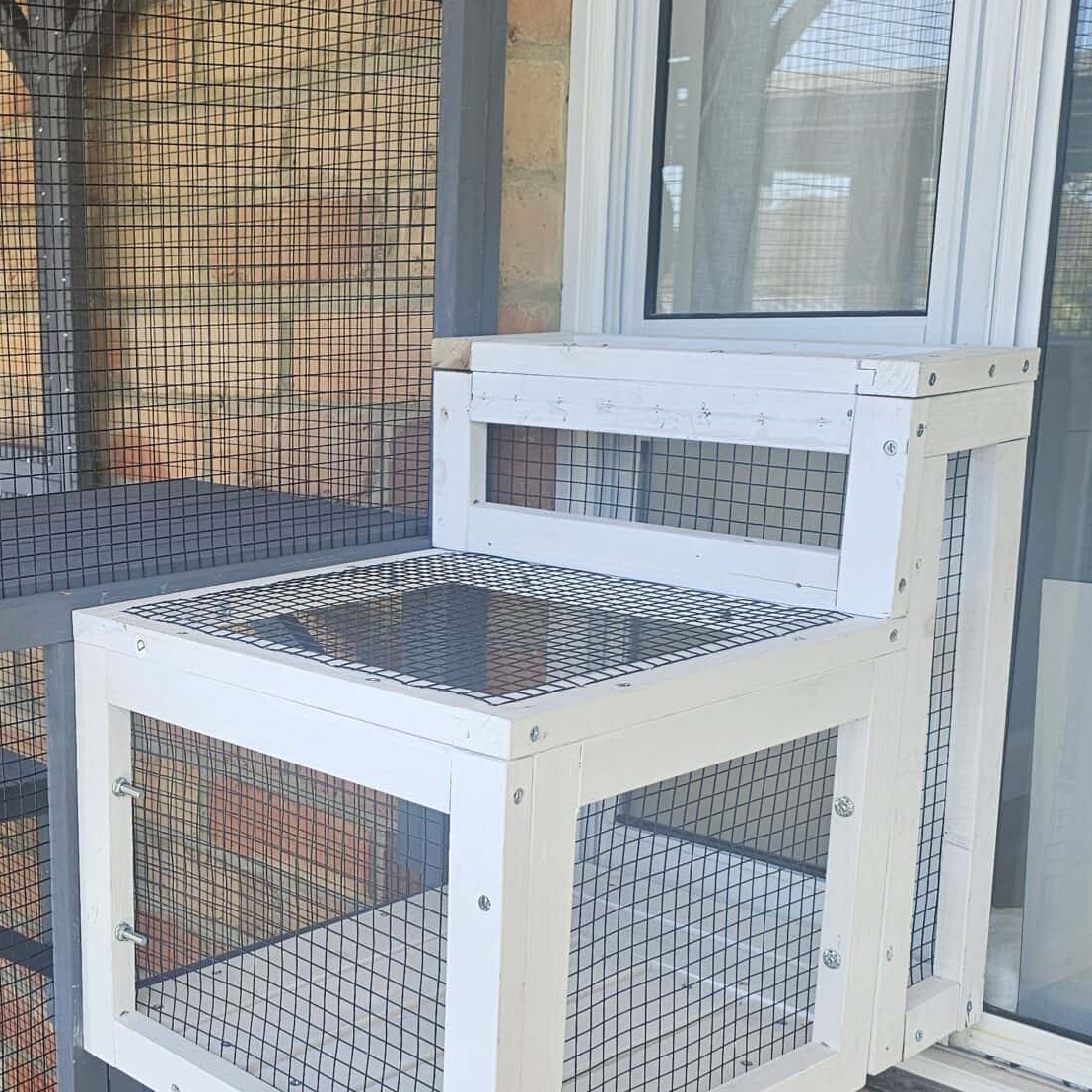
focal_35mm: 47
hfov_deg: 34.6
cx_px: 168
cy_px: 713
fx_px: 1677
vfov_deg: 35.8
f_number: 1.7
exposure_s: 1/190
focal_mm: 6.3
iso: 64
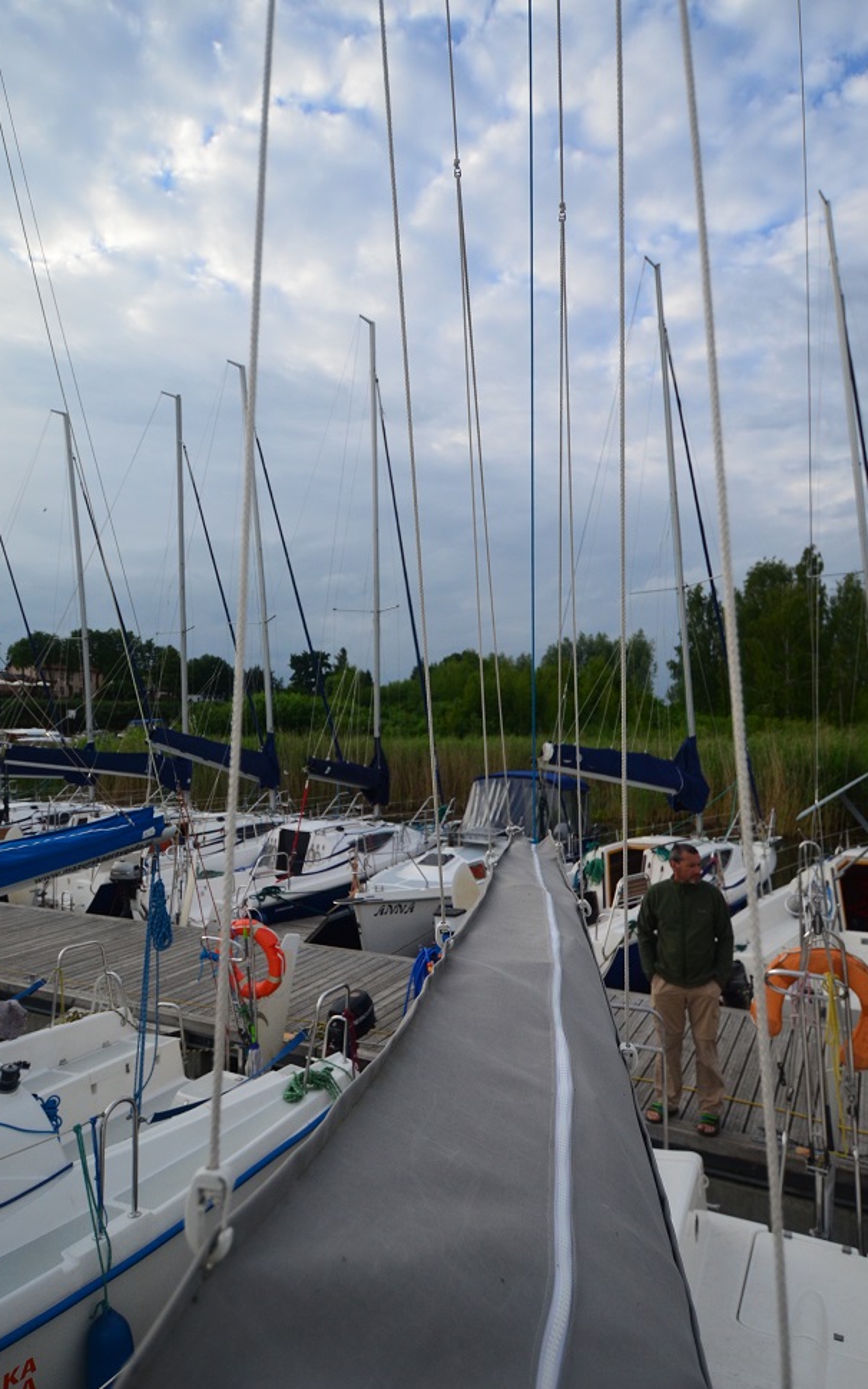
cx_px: 408
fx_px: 833
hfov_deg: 55.0
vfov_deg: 79.7
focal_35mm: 22
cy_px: 692
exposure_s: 1/3200
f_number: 4
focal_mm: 14
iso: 640
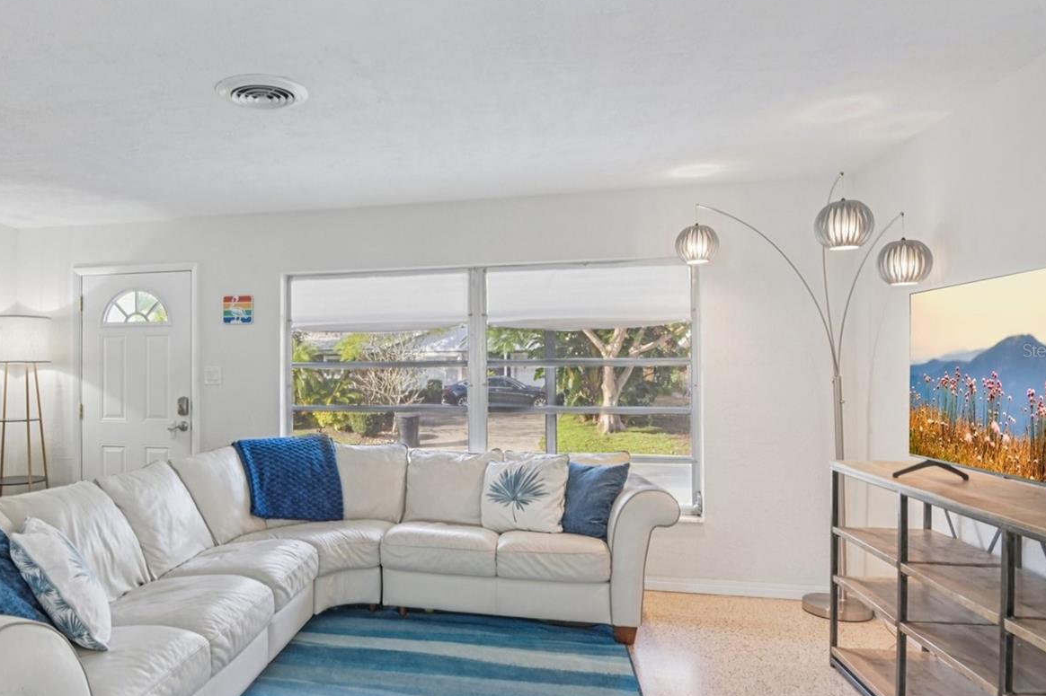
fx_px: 639
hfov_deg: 77.0
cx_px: 384
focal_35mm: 22
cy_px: 350
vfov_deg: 57.2
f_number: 8
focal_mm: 16
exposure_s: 1/15
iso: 400
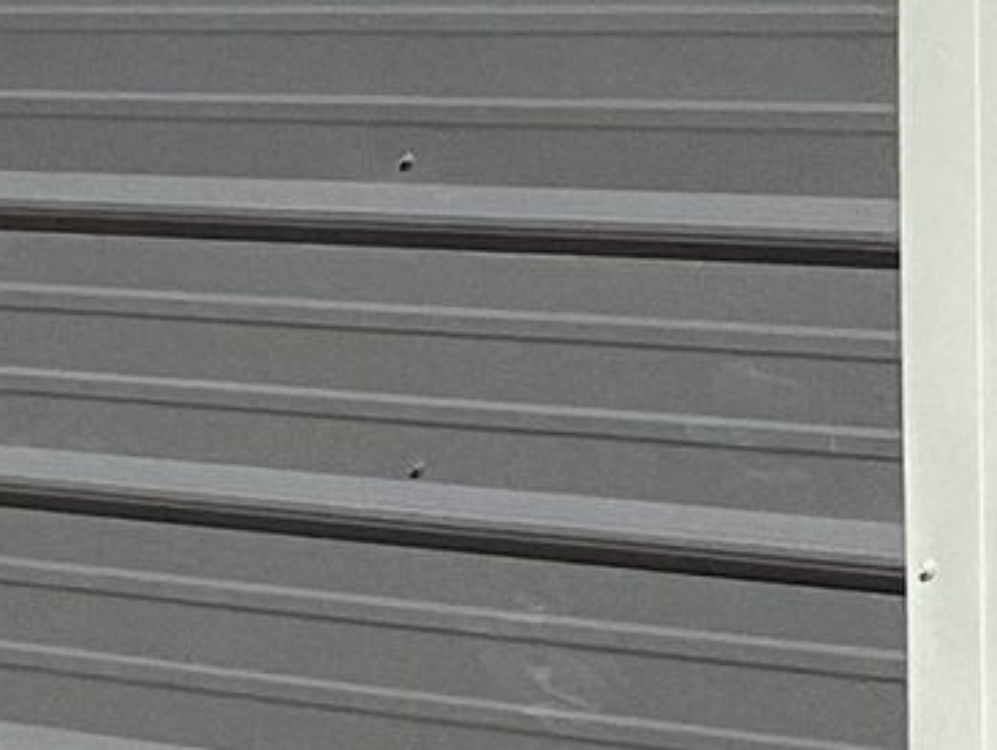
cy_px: -46
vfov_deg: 6.9
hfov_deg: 9.2
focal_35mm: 216
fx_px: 6227
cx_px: 617
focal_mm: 3.3
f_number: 2.4
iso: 25
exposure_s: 1/1852
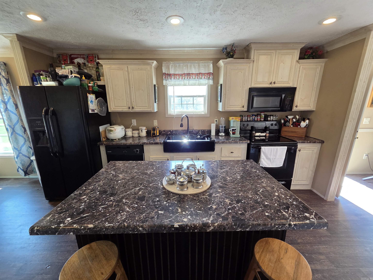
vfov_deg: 89.9
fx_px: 140
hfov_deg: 106.2
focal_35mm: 13
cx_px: 186
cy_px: 140
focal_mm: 2.2
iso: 160
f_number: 2.2
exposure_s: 1/60
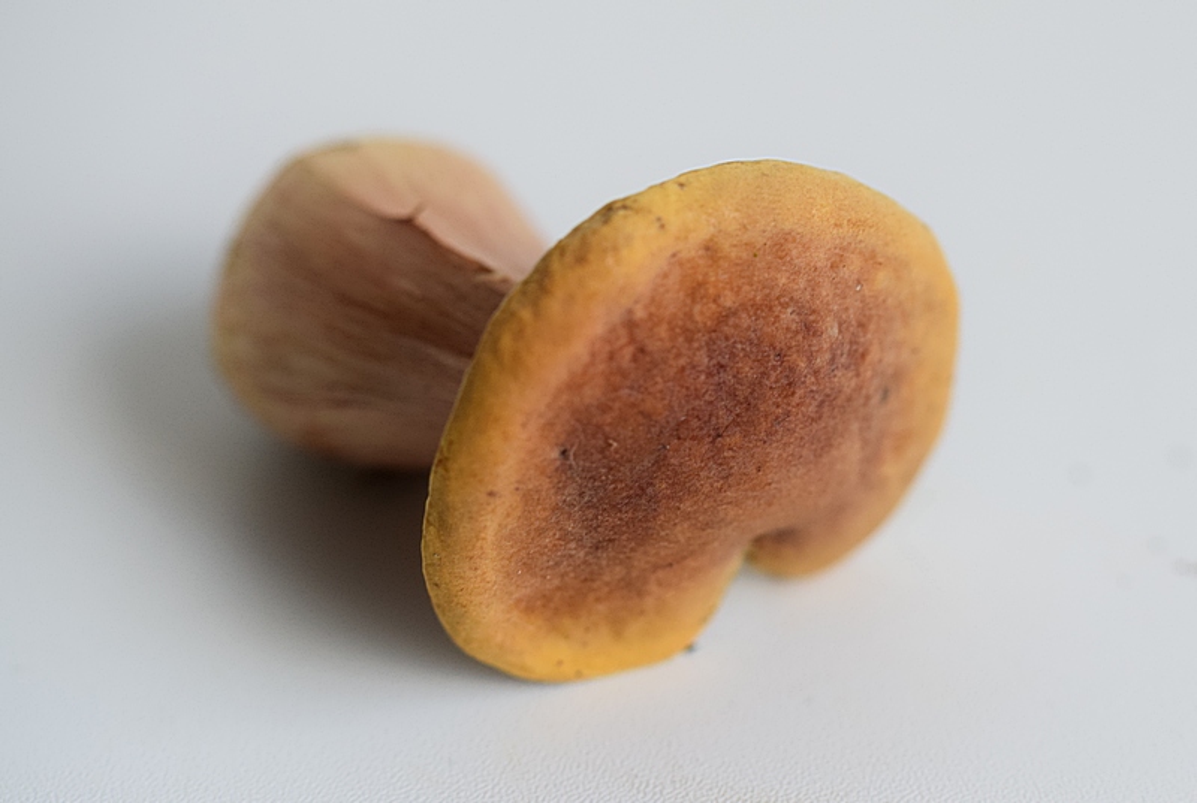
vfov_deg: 15.3
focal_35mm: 90
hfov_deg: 22.6
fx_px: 2999
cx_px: 598
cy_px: 402
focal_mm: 60
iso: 800
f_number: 5
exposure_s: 1/125
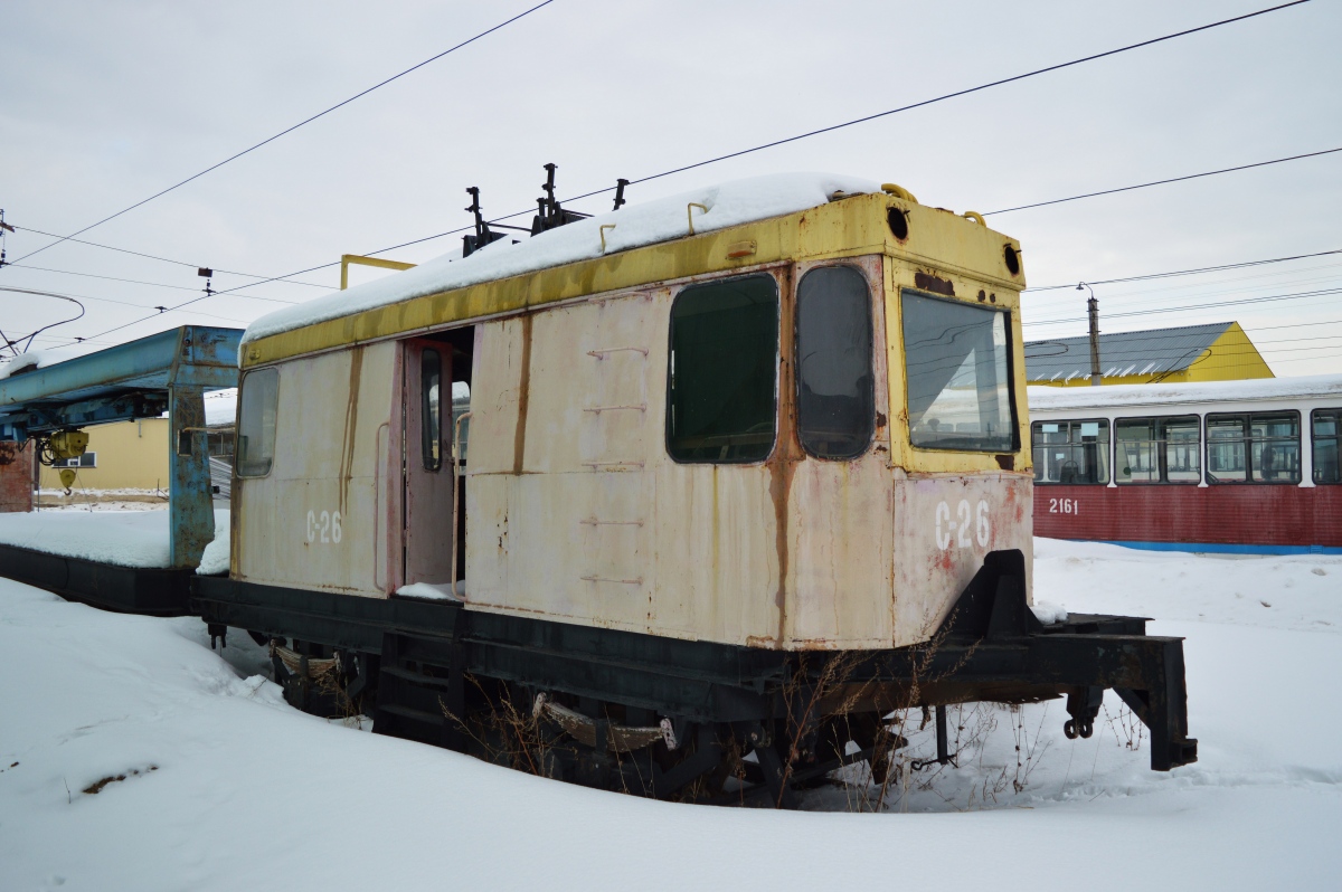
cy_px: 446
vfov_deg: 47.9
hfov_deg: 67.4
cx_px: 671
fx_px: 1006
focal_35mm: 27
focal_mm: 18
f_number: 3.5
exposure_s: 1/1250
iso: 200
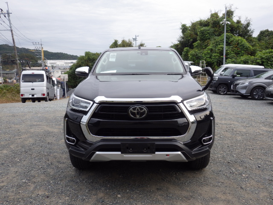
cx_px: 136
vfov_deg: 45.4
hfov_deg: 58.4
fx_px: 244
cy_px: 102
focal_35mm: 31
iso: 125
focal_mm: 5.5
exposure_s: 1/250
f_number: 3.1
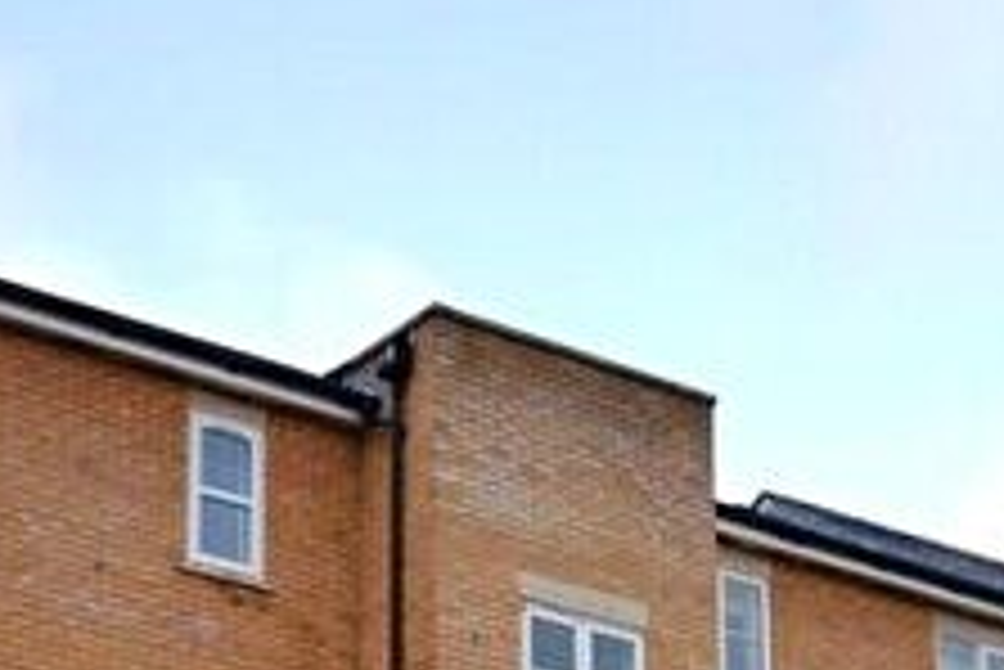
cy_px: 976
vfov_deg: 13.8
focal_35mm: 94
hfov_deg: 21.6
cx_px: 590
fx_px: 2623
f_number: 5.6
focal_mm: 20
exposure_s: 1/125
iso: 280
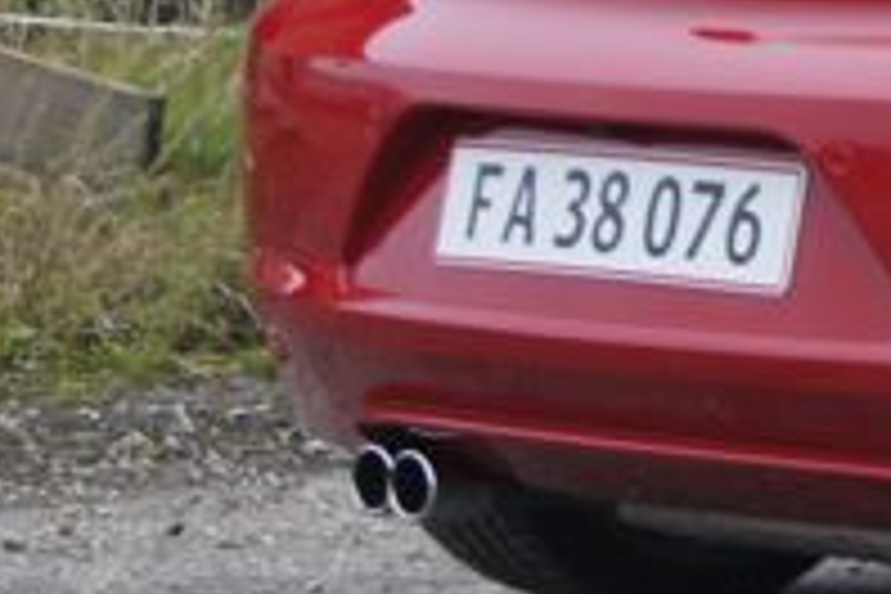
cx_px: 1768
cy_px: -364
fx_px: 7871
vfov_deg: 4.3
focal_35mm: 318
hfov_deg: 6.3
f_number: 5.6
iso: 200
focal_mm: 35
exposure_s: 1/80
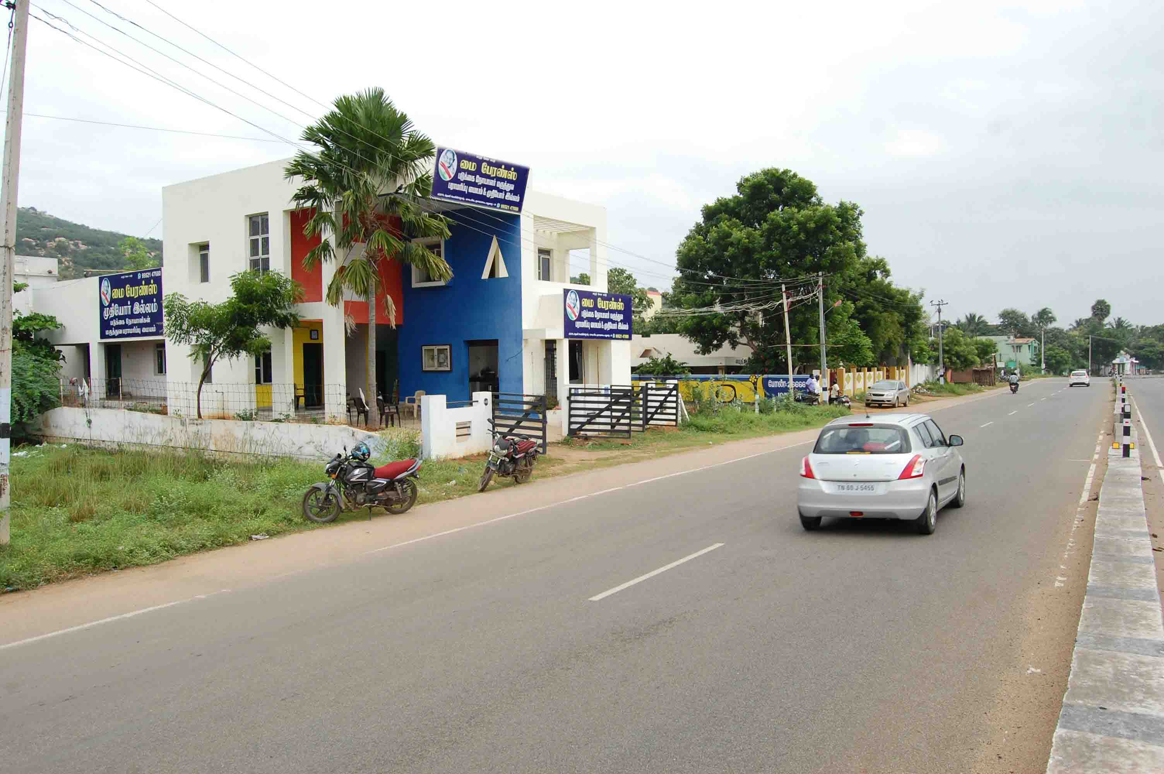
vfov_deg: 47.8
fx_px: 872
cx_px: 582
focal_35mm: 27
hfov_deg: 67.4
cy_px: 387
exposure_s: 1/250
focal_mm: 18
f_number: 8
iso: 200
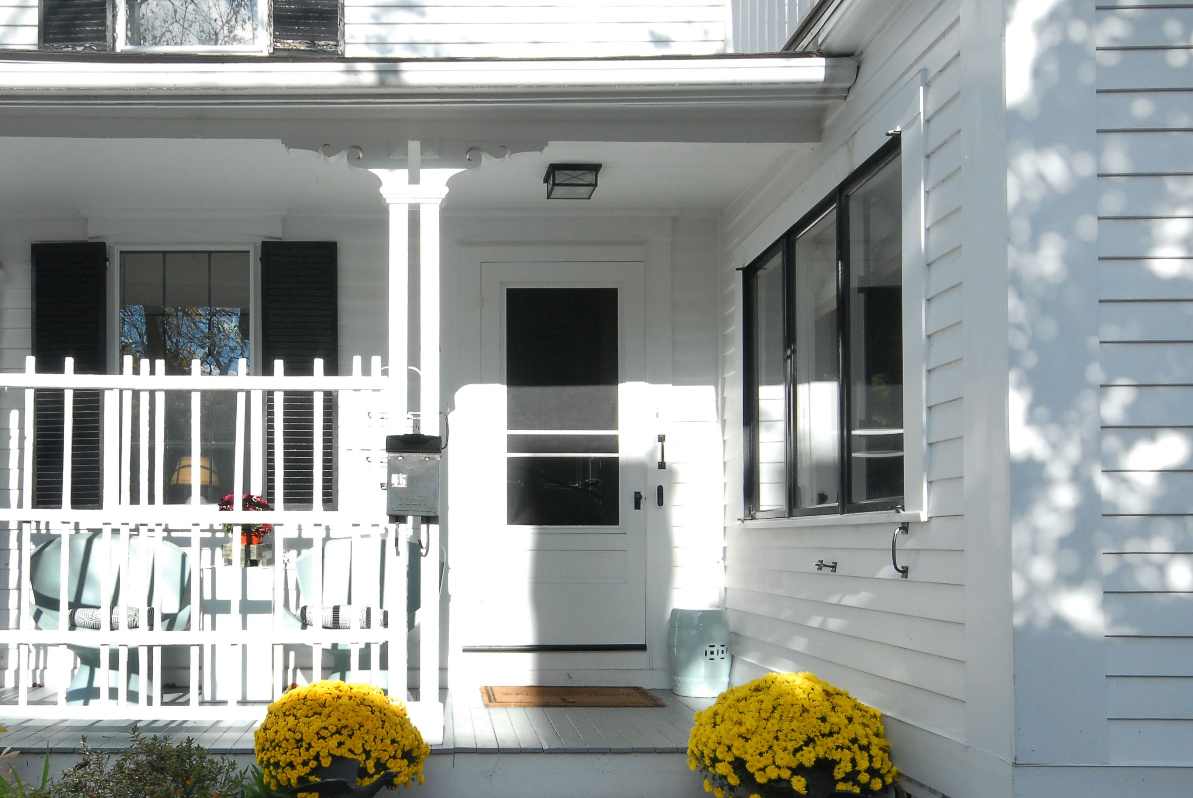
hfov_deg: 60.8
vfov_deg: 43.3
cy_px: 515
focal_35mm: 30
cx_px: 429
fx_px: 995
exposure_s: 1/100
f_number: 14
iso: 400
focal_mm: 14
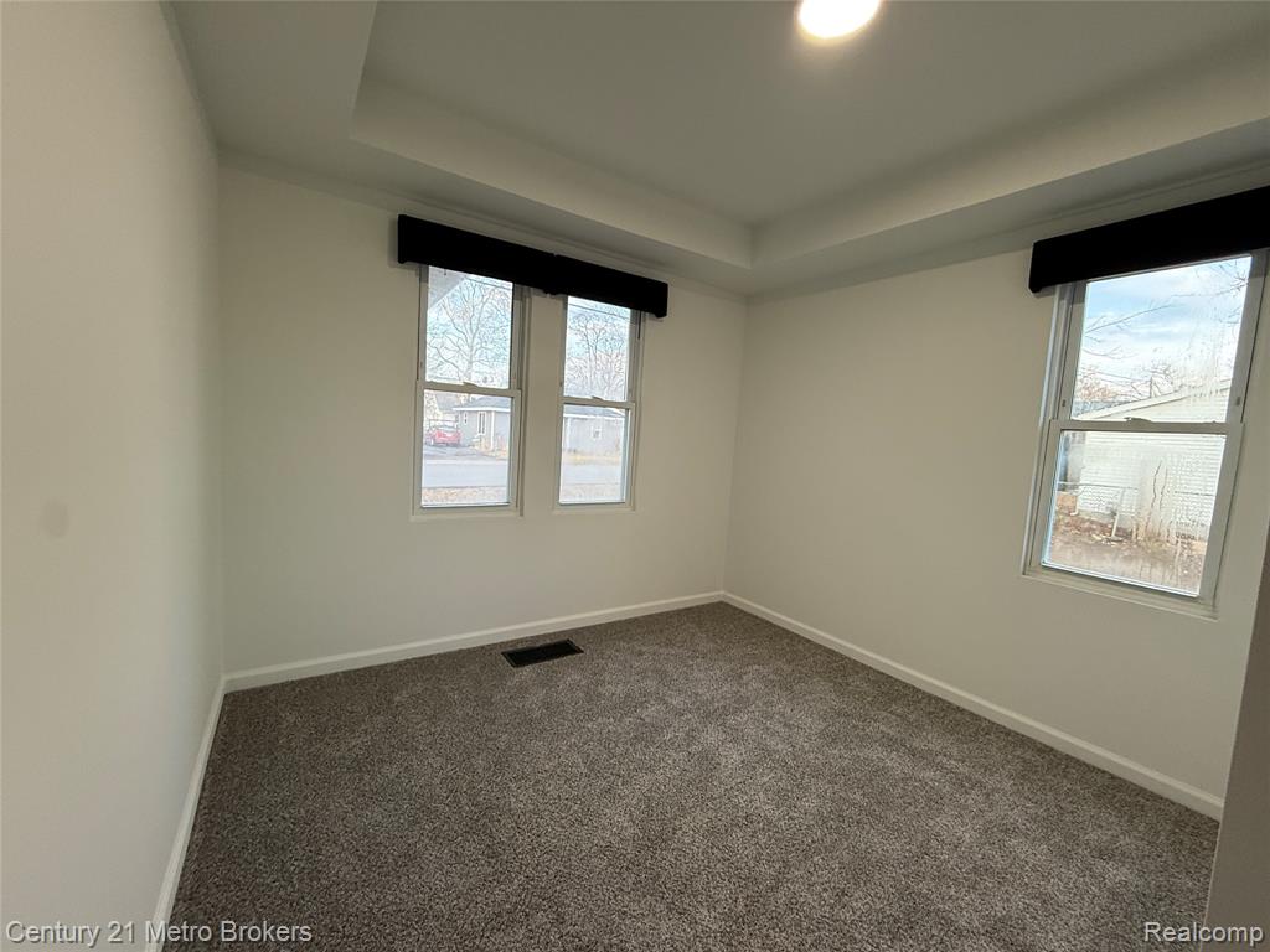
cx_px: 635
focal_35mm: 14
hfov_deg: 102.1
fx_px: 514
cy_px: 476
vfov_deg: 85.7
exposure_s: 1/120
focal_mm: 2.22
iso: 160
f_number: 2.2
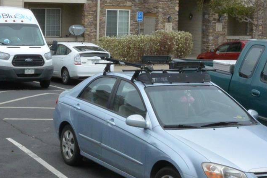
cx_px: 105
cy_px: 39
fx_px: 616
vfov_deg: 16.4
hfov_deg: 24.4
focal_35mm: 83
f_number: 3.8
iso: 560
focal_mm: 12.5
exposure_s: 1/125
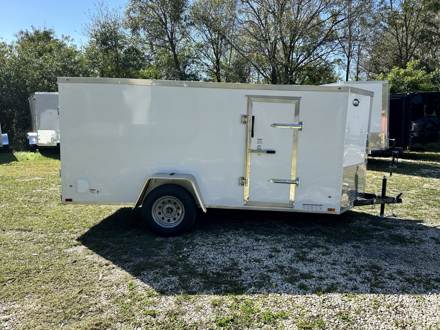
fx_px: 343
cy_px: 162
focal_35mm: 27
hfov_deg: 65.2
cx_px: 242
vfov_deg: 51.4
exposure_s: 1/2809
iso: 80
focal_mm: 6.86
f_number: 1.78
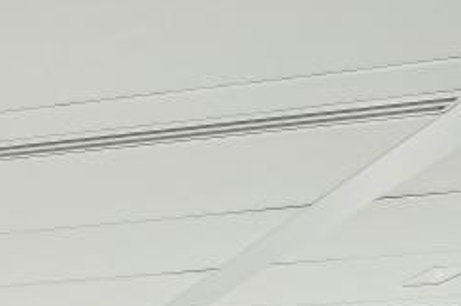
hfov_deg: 15.3
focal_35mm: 84
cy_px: 622
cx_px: -610
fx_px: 1074
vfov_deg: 13.7
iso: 200
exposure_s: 1/80
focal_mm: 16
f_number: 11
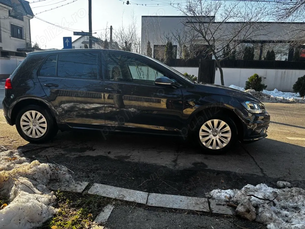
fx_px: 229
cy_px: 114
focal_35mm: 26
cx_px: 152
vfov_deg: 53.1
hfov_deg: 67.3
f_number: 1.6
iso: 50
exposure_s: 1/505
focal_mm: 5.96
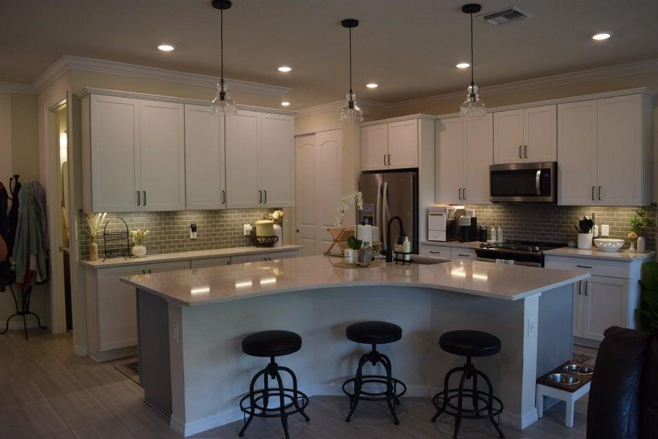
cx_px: 329
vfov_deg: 47.9
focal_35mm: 27
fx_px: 493
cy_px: 220
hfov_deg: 67.4
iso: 400
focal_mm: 18
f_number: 5
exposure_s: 1/100
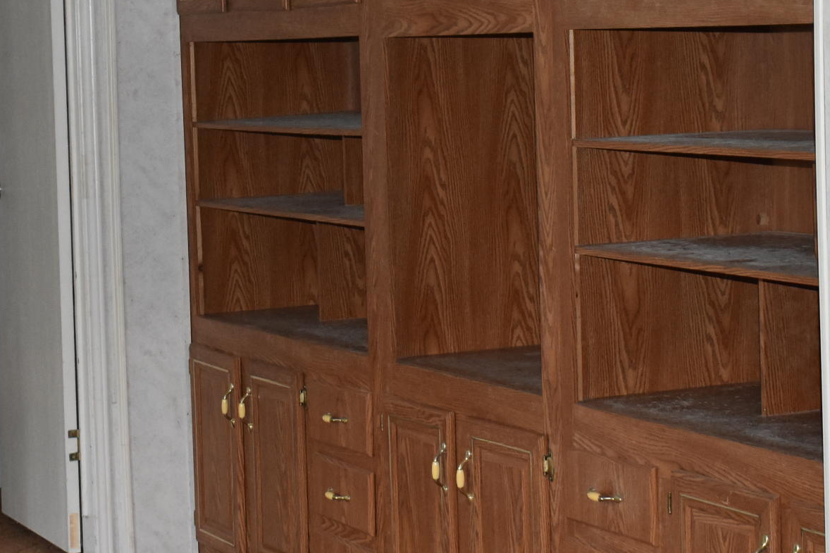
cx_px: 353
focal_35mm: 107
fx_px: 2466
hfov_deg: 19.1
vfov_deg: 12.8
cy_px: 209
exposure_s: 1/60
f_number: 4.2
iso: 1250
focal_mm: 28
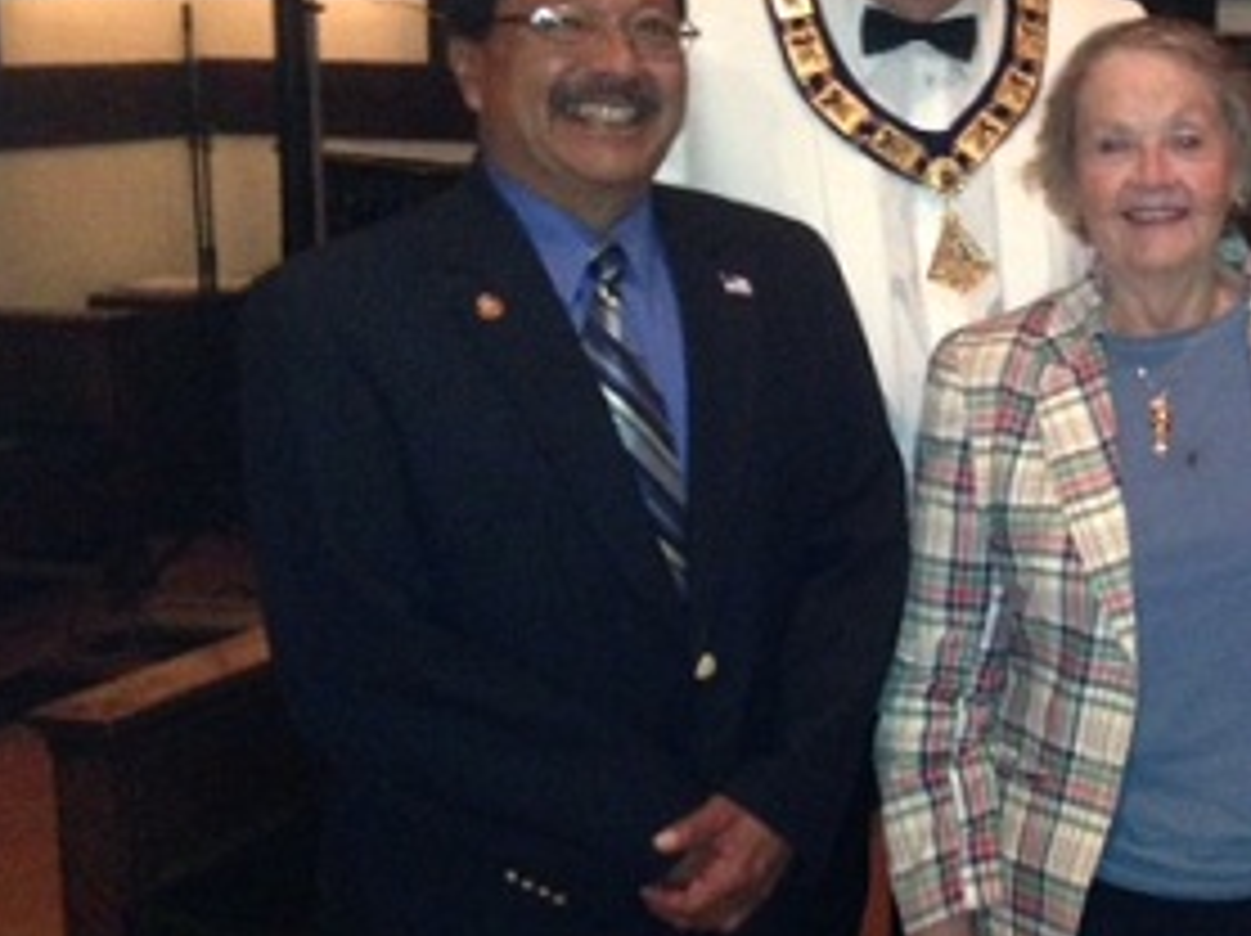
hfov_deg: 27.9
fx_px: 2383
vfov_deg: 22.2
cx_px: 1208
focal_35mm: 66
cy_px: 364
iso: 500
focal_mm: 4.12
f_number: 2.4
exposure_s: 1/16
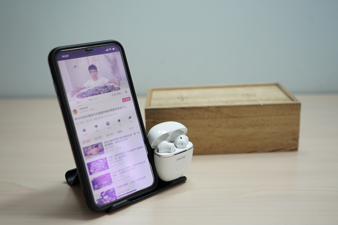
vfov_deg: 31.9
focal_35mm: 42
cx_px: 169
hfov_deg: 46.4
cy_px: 112
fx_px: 394
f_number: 2.2
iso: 100
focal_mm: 28
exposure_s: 1/60
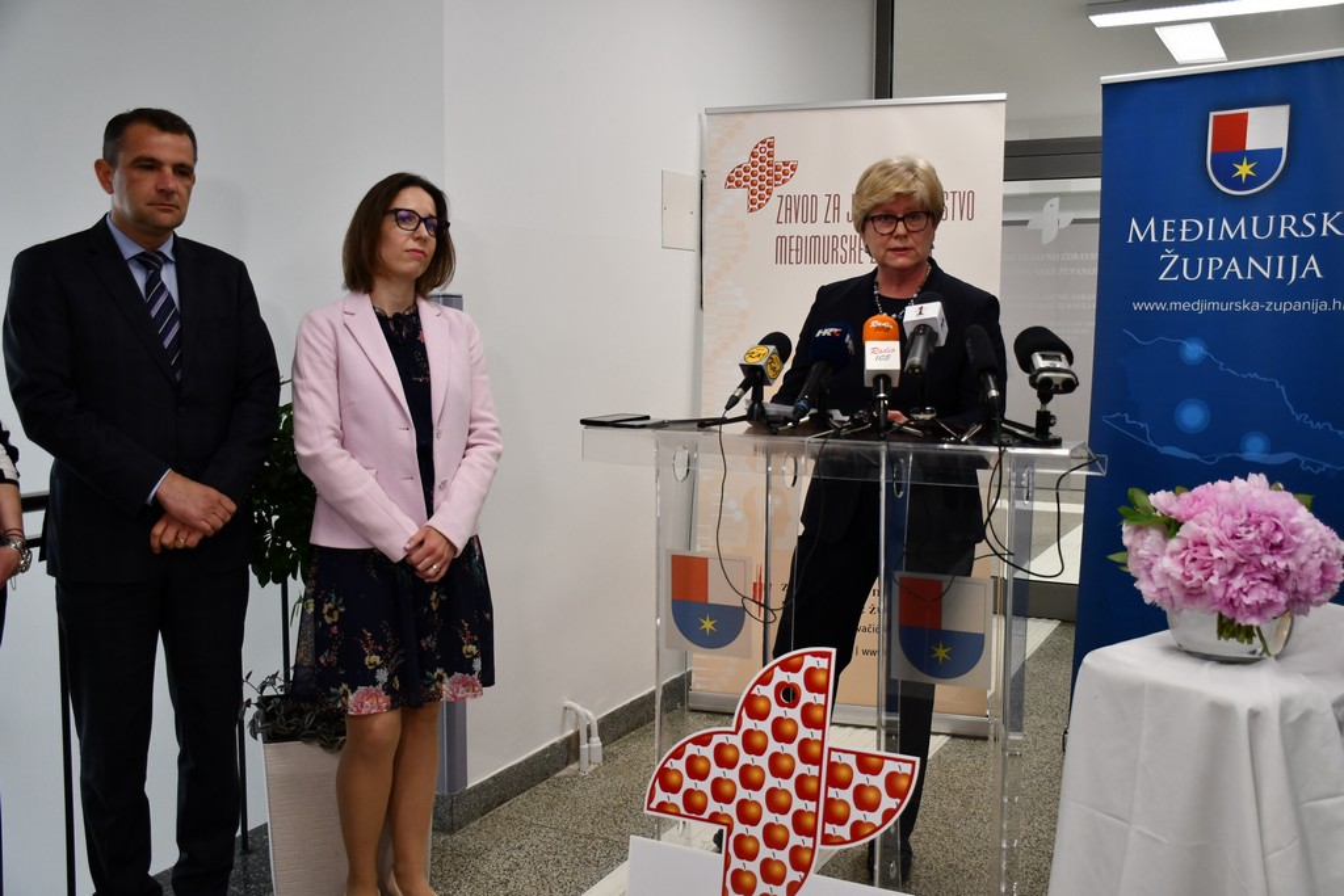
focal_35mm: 34
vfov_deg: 38.9
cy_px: 448
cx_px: 672
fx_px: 1269
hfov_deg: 55.8
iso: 800
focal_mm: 23
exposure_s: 1/200
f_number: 3.8
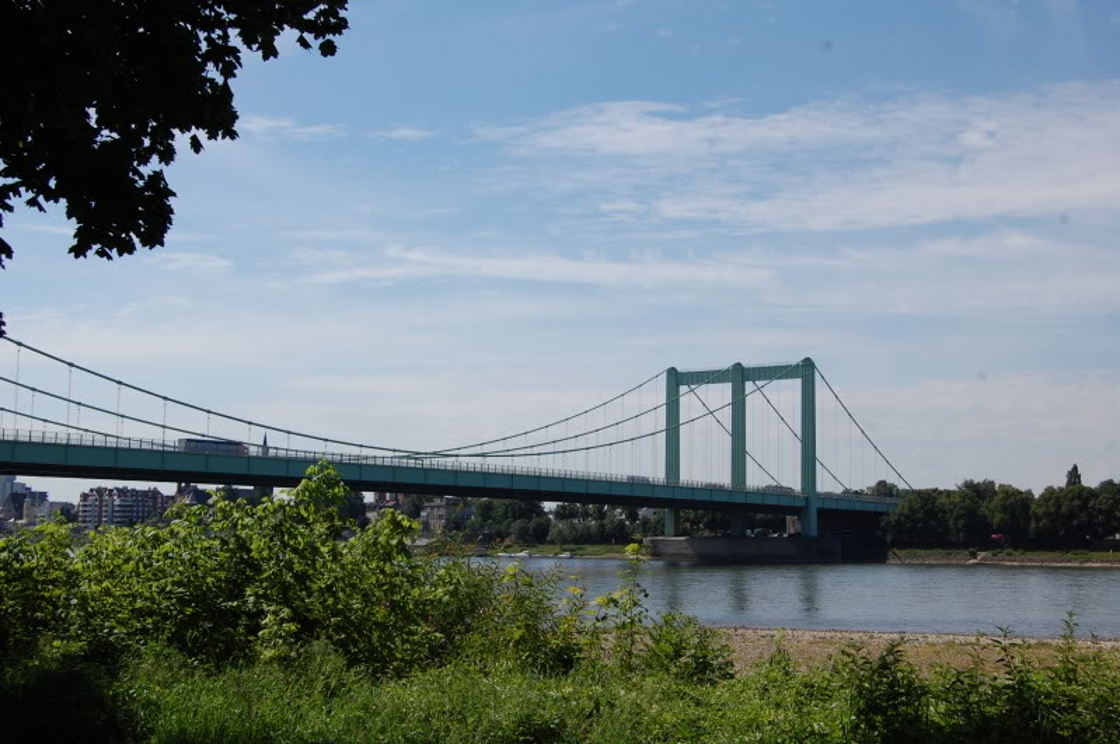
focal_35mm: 46
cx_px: 560
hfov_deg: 42.4
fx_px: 1445
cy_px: 372
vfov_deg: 28.9
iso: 200
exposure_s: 1/500
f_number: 11
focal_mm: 31
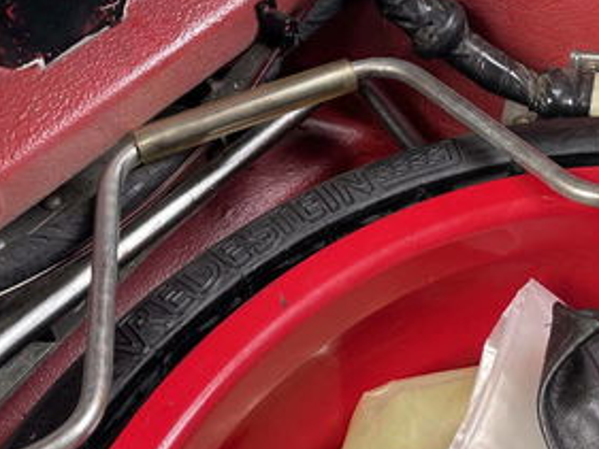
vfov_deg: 19.9
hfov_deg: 25.7
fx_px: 1229
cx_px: 627
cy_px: -40
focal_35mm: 71
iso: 100
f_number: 1.6
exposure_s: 1/100
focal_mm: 4.2
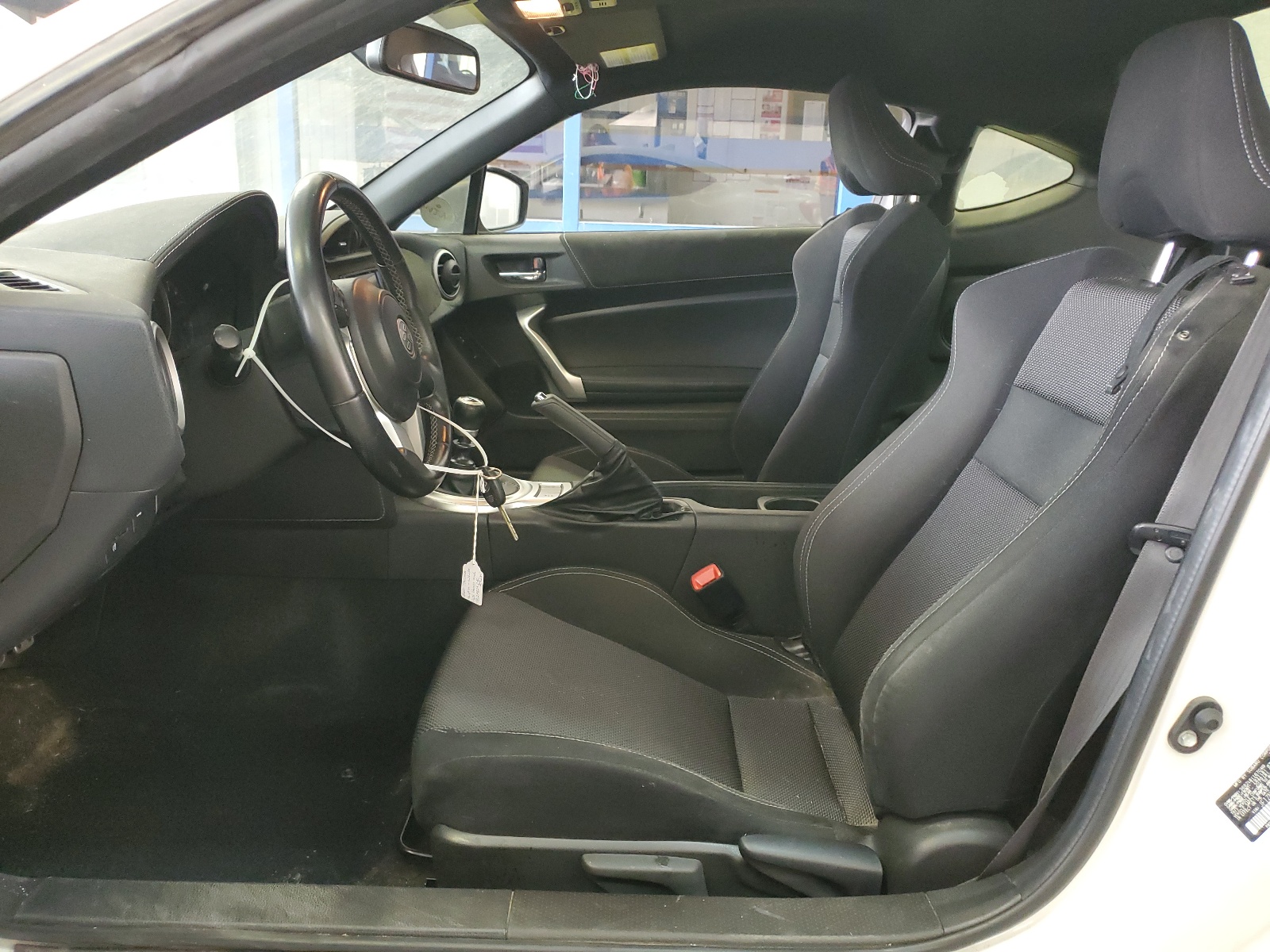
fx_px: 954
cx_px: 635
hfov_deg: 67.3
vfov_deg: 53.1
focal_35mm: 26
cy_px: 476
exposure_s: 1/60.2
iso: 329
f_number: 1.5
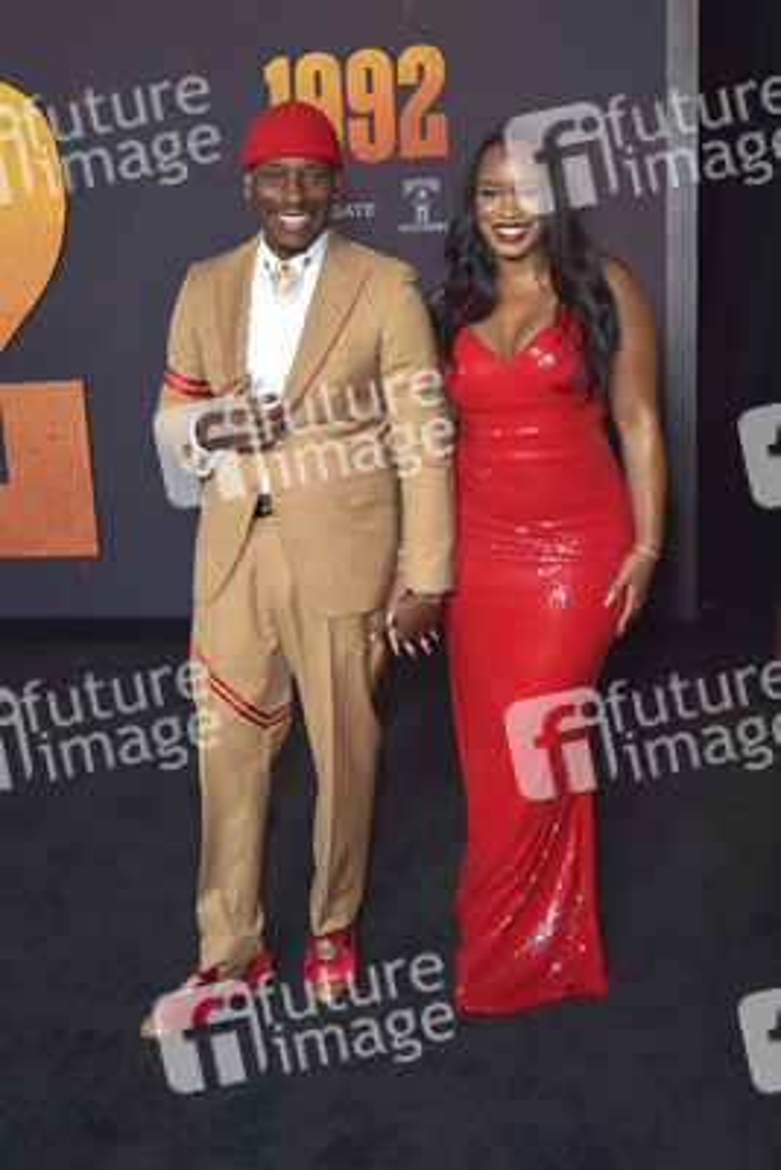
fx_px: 1040
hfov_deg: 41.1
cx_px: 390
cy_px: 585
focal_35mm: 32
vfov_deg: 58.7
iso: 640
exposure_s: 1/250
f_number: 6.3
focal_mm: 32
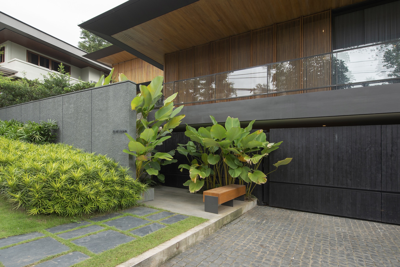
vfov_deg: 81.3
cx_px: 200
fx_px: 156
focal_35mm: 14
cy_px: 134
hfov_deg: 104.2
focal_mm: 14
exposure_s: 1/50
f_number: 5.6
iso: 100
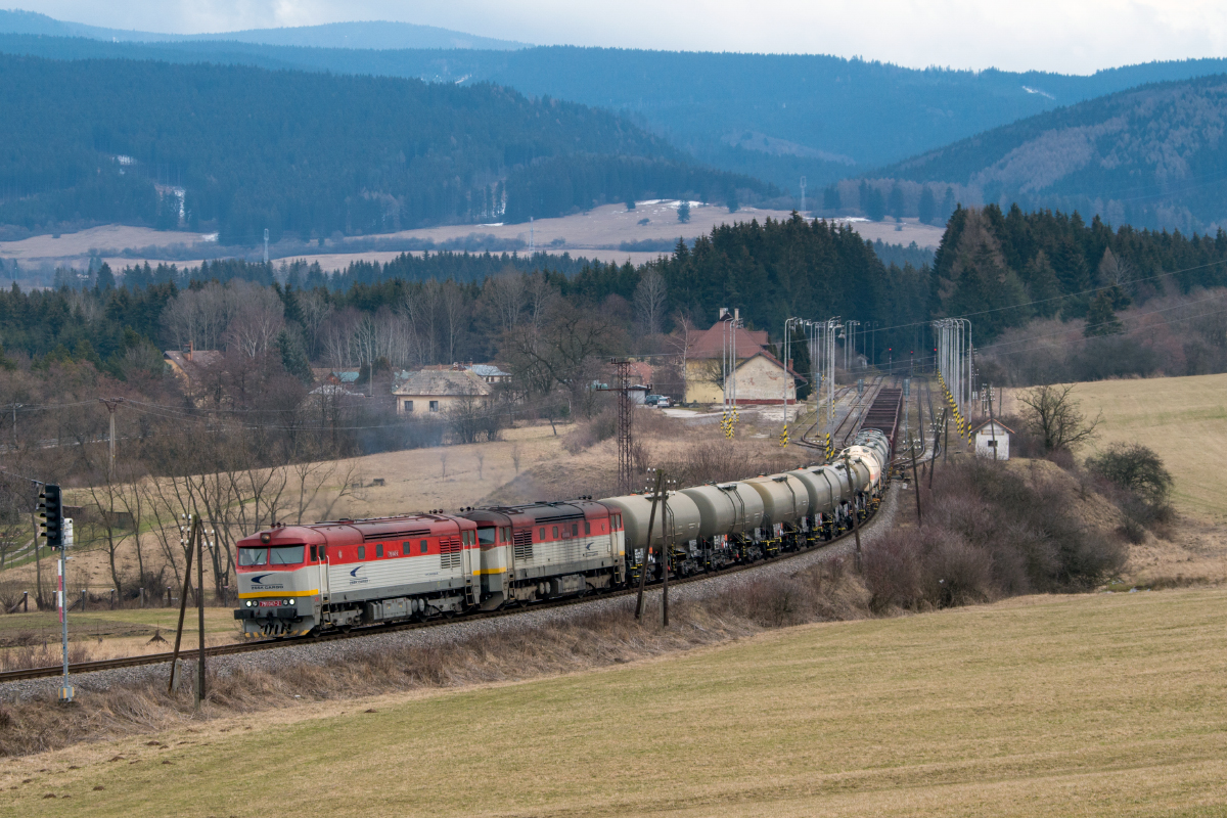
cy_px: 409
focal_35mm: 102
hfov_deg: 20.0
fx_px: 3476
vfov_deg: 13.4
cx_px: 614
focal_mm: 67.5
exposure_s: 1/400
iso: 400
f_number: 10
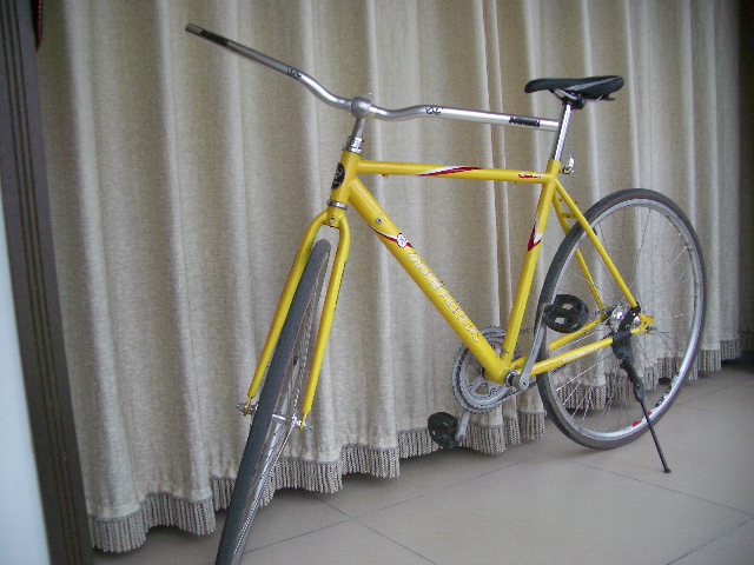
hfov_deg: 52.6
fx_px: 762
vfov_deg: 40.7
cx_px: 377
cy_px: 282
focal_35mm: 35
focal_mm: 5.8
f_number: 2.6
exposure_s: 1/80
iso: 100
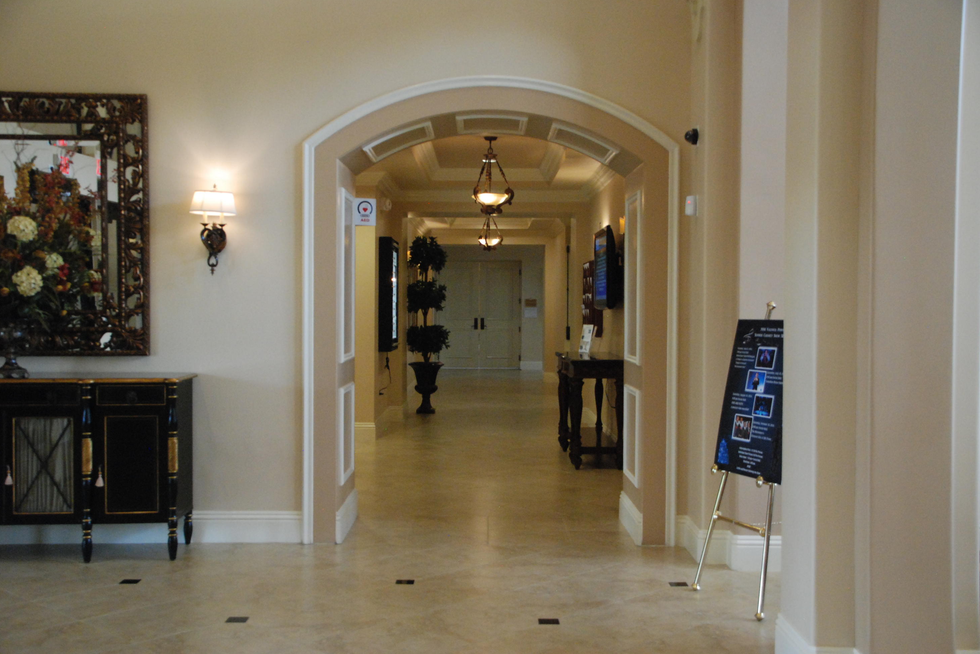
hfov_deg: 46.9
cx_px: 482
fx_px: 1130
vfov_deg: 32.3
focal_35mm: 42
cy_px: 324
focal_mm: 27
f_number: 4
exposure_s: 1/30
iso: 1600
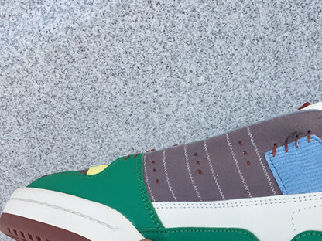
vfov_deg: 21.5
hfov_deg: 28.7
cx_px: 227
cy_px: 206
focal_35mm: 67
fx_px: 623
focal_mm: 3.3
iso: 25
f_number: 2.4
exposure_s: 1/539
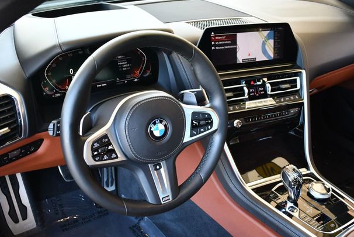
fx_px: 374
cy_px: 124
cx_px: 169
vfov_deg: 35.1
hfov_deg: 50.6
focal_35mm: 38
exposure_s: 1/160
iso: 800
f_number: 3.5
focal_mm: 18
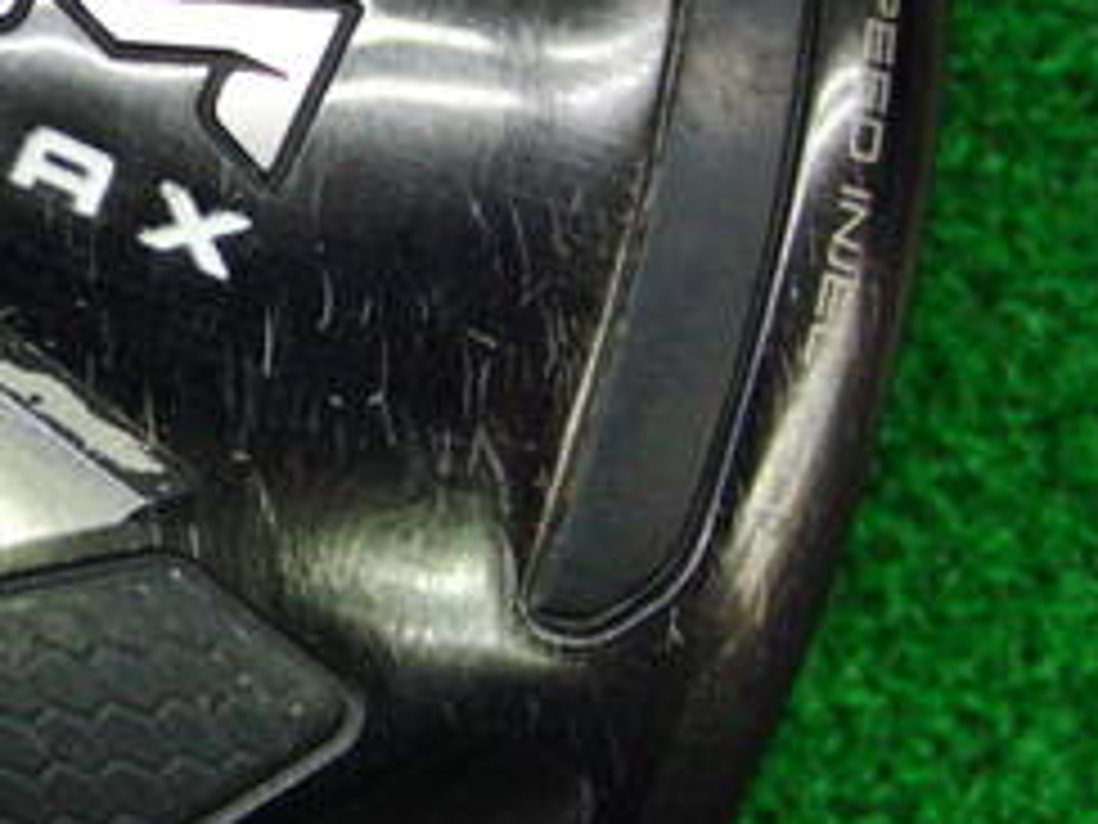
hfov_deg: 19.5
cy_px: 162
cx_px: -72
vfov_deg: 15.1
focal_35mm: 97
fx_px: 3077
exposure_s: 1/60
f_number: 3.6
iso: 400
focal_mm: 6.42
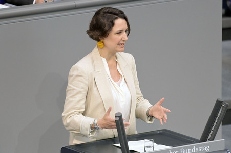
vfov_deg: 3.5
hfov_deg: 5.3
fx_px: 2501
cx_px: 116
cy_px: 76
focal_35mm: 390
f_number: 5.6
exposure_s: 1/400
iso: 8000
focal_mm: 390
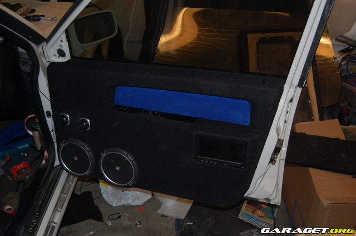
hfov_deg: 53.2
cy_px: 118
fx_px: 355
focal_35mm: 36
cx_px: 178
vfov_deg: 36.7
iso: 400
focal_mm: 24
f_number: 4
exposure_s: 1/60
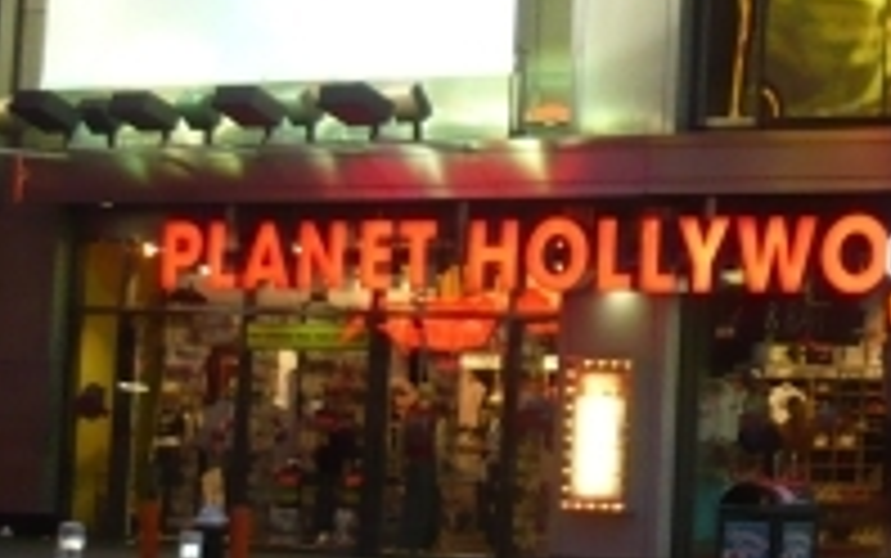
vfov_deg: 10.0
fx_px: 3183
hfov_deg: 15.1
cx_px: 1210
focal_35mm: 131
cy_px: 29
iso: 200
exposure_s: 1/30
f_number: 2.8
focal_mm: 5.8
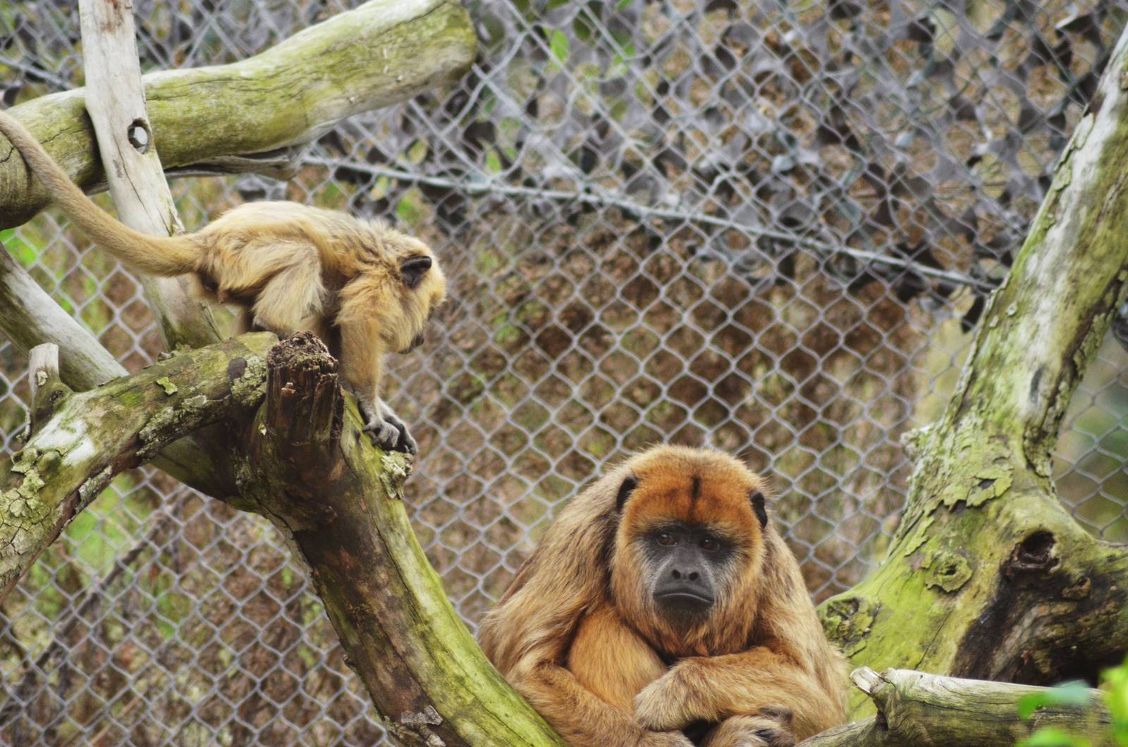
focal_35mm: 450
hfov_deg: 4.6
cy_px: 374
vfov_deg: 3.0
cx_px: 564
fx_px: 14072
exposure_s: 1/500
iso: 1000
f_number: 5.6
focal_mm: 300
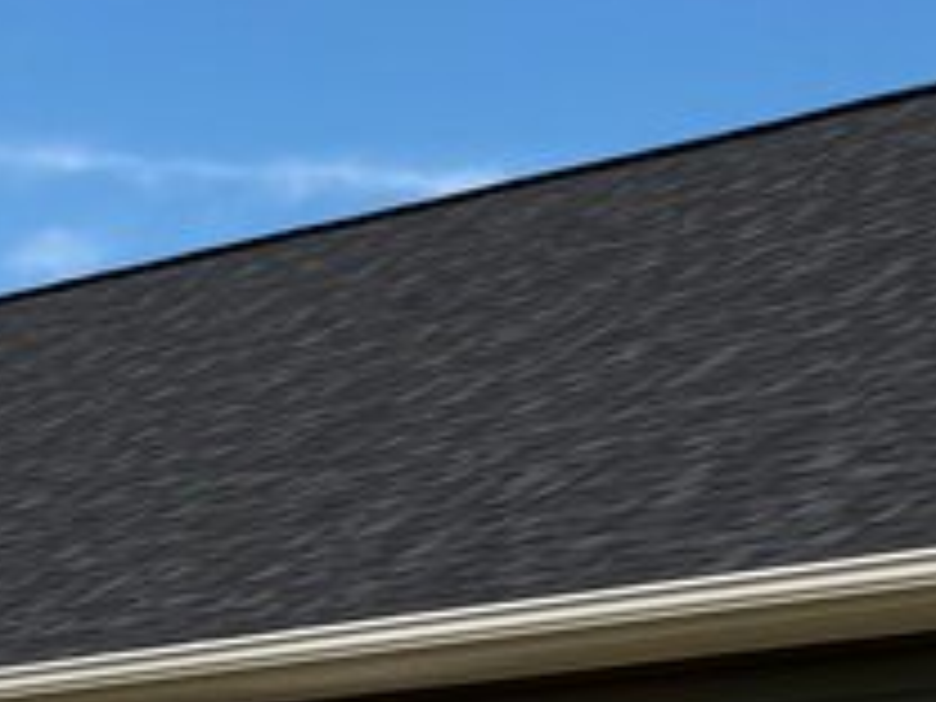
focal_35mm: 175
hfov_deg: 11.1
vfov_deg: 8.3
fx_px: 4732
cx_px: 1064
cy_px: 970
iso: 80
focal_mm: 6.76
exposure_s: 1/5319
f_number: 1.78
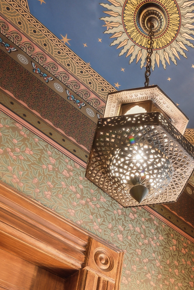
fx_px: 387
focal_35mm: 48
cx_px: 171
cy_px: 261
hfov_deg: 27.2
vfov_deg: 38.3
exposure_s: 1/10
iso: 400
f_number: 8
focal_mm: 16
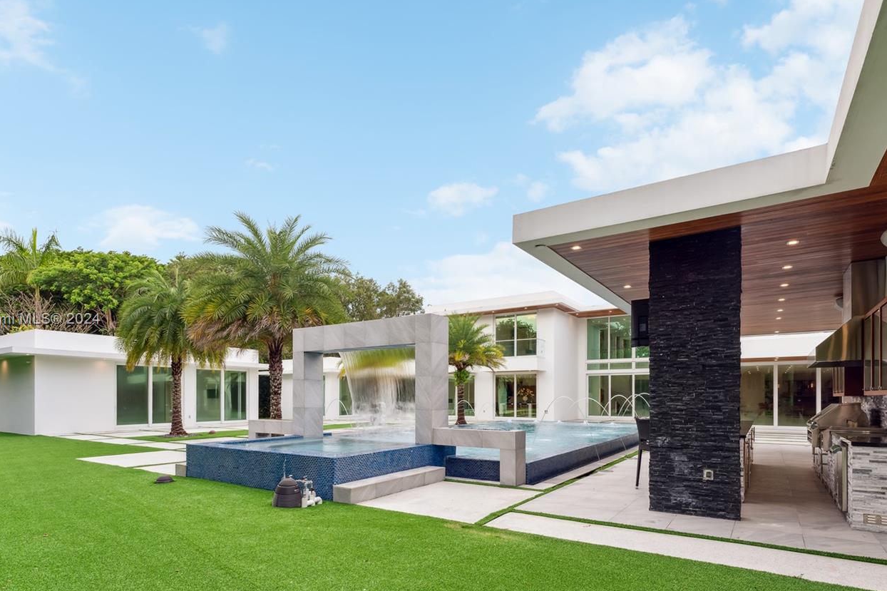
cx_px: 443
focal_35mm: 18
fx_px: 443
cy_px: 320
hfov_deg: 90.0
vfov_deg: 67.3
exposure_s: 1/40
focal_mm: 14
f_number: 9
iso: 200
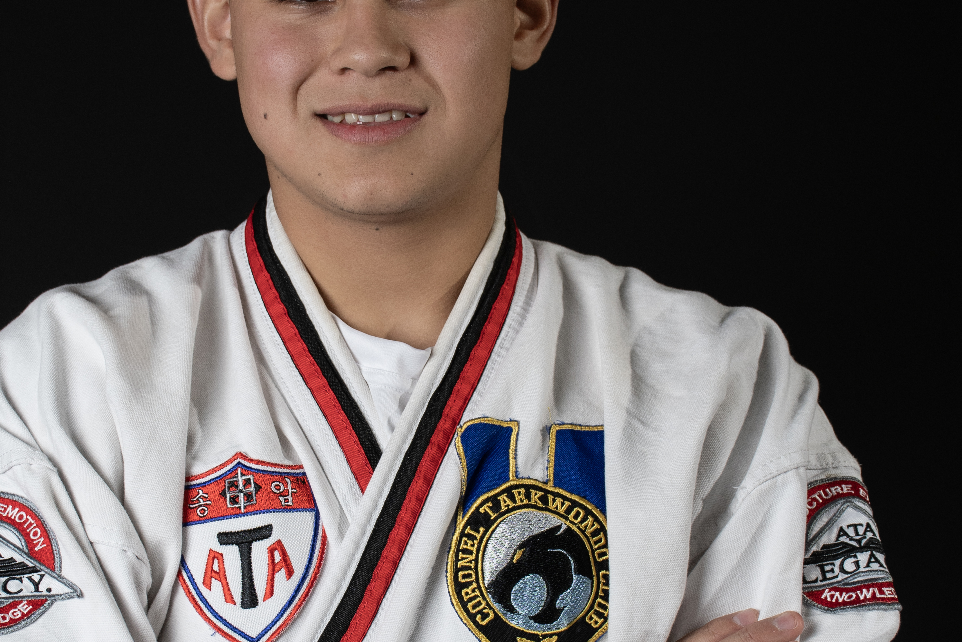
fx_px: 2539
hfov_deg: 21.4
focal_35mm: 95
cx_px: 382
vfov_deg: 14.4
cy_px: 378
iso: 200
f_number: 5.6
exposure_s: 1/125
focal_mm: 34
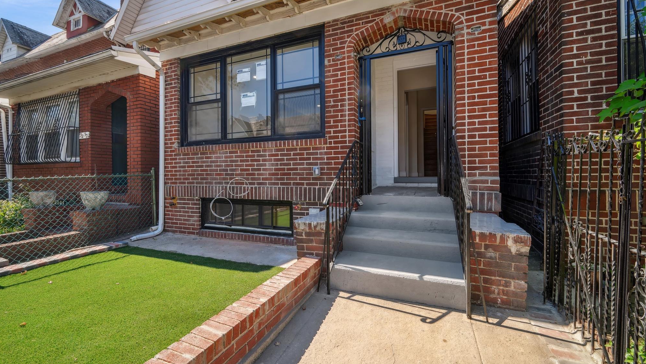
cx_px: 322
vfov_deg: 70.4
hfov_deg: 103.0
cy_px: 167
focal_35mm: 15
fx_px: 257
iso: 250
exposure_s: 1/60
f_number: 9
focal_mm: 14
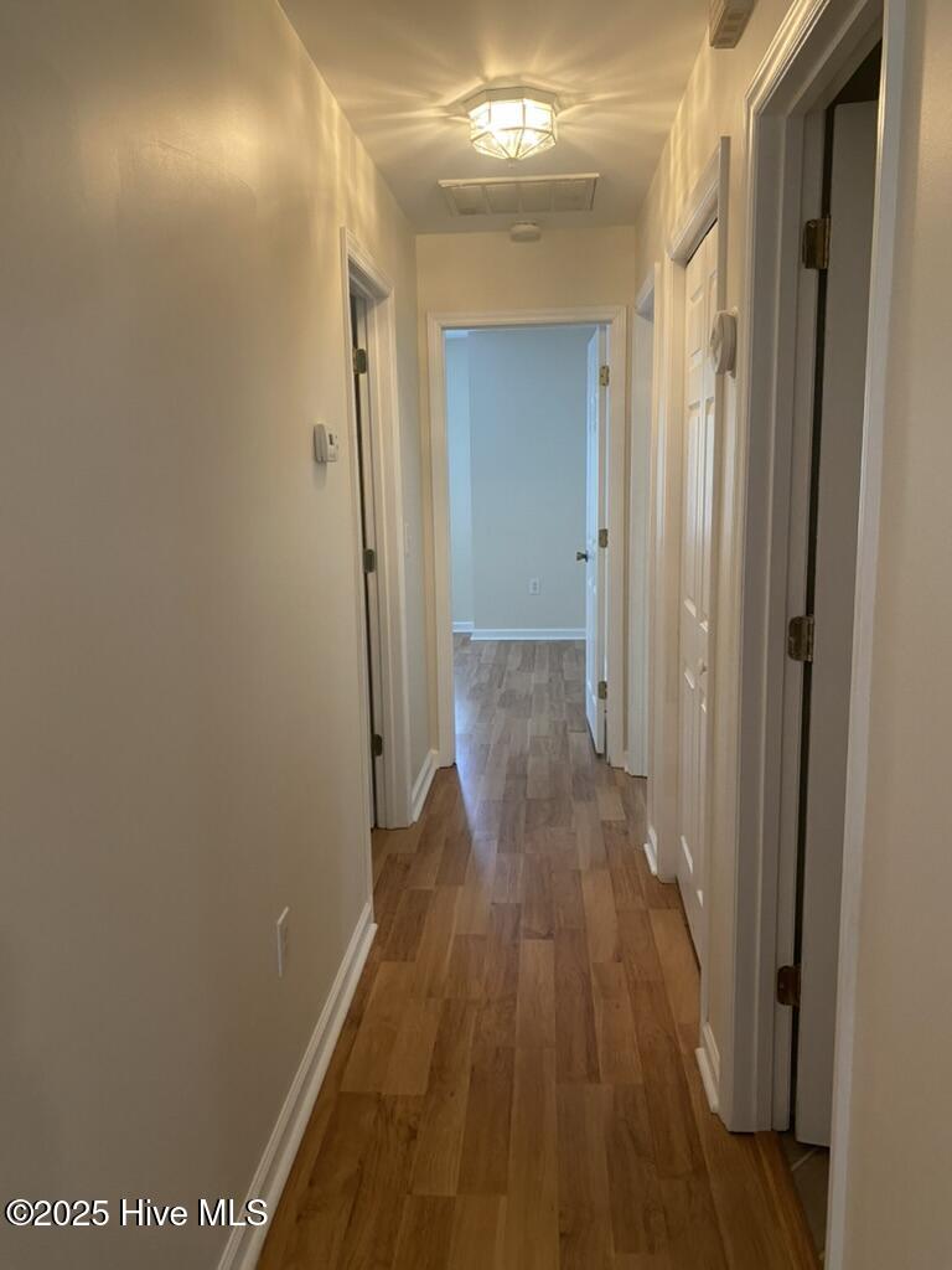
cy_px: 635
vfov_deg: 67.3
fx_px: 953
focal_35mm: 26
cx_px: 476
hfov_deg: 53.1
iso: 320
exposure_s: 1/60
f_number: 1.8
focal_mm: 4.25
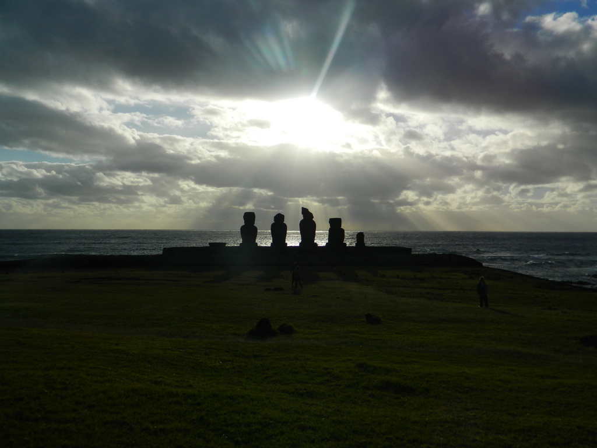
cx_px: 298
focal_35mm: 35
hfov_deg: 52.6
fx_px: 604
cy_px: 224
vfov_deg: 40.7
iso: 80
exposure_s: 1/400
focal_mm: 6.2
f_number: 9.4
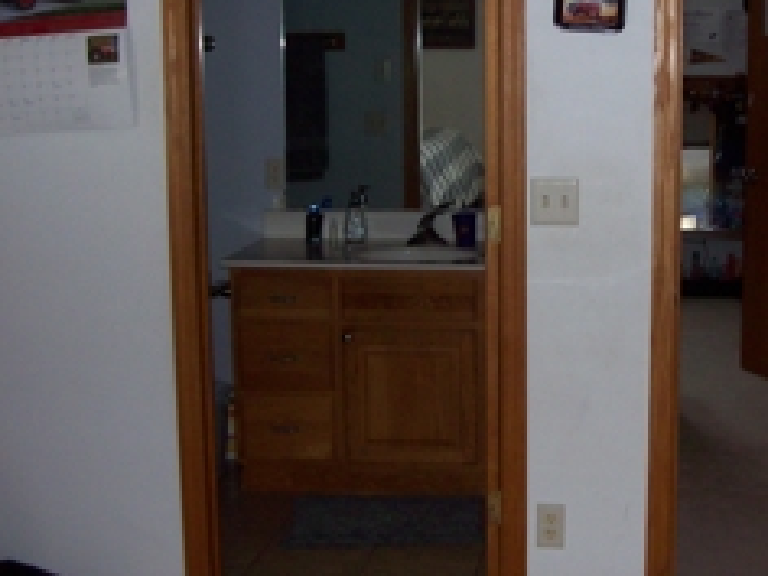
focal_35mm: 61
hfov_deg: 31.3
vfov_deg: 23.8
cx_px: 540
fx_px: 1353
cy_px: 166
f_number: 2.7
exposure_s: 1/64
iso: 80
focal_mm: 6
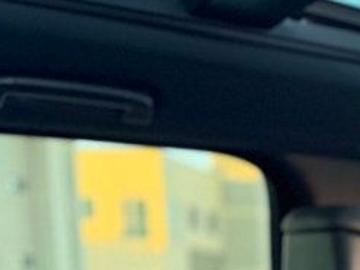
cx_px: 600
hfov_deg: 16.9
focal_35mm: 101
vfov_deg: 12.6
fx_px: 1050
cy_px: 564
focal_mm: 6.76
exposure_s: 1/60
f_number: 1.78
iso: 400
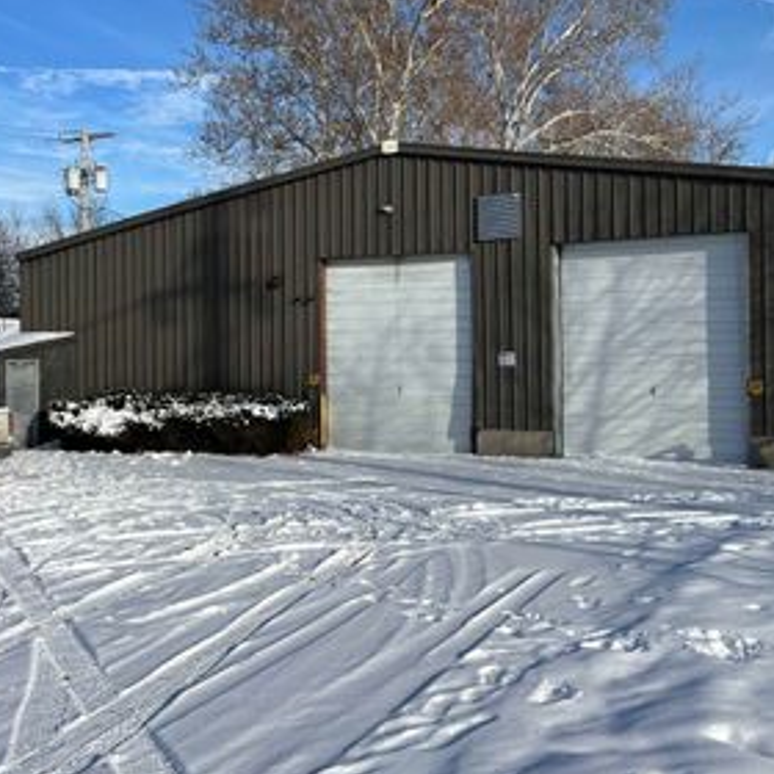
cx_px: 478
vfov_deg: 40.8
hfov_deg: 40.7
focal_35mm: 41
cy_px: 330
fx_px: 1037
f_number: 1.5
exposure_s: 1/6211
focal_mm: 5.7
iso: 50
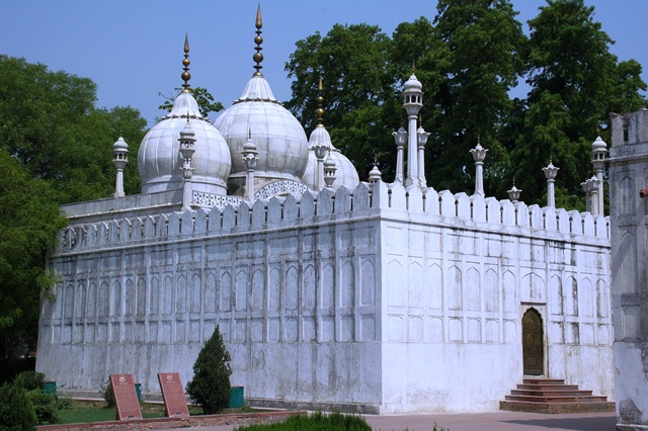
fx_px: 1025
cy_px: 216
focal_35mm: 57
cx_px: 324
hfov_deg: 35.1
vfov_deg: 23.8
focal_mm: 38
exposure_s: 1/500
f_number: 11
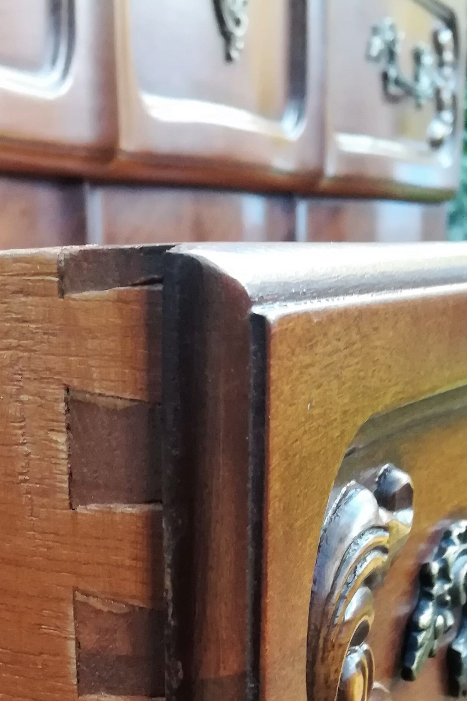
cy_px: 758
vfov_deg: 30.6
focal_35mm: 59
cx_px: 40
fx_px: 1148
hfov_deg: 22.4
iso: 320
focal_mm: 3.83
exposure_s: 1/33.3
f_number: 2.2
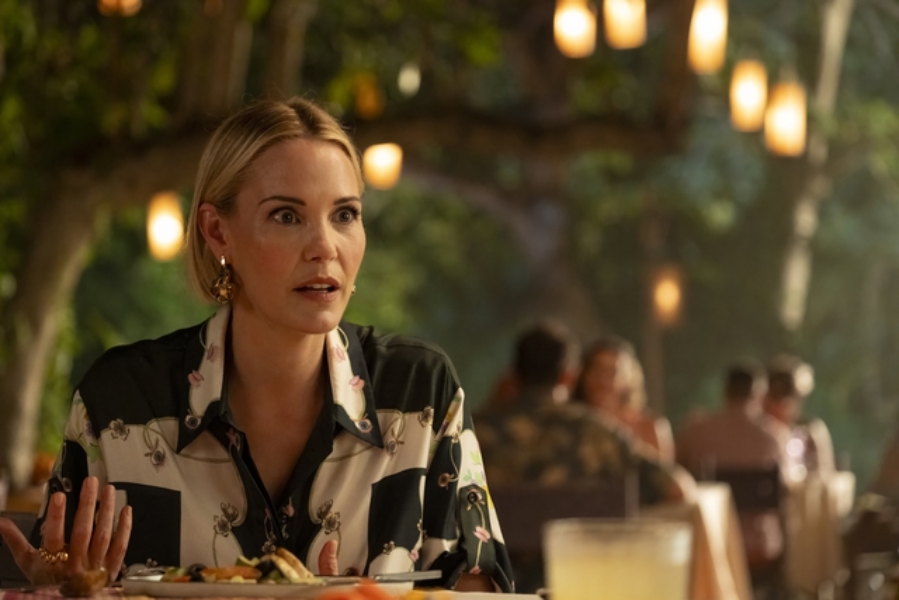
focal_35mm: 112
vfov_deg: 12.2
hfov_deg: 18.3
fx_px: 2797
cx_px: 450
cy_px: 300
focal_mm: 74.4
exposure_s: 1/125
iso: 5000
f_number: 2.8
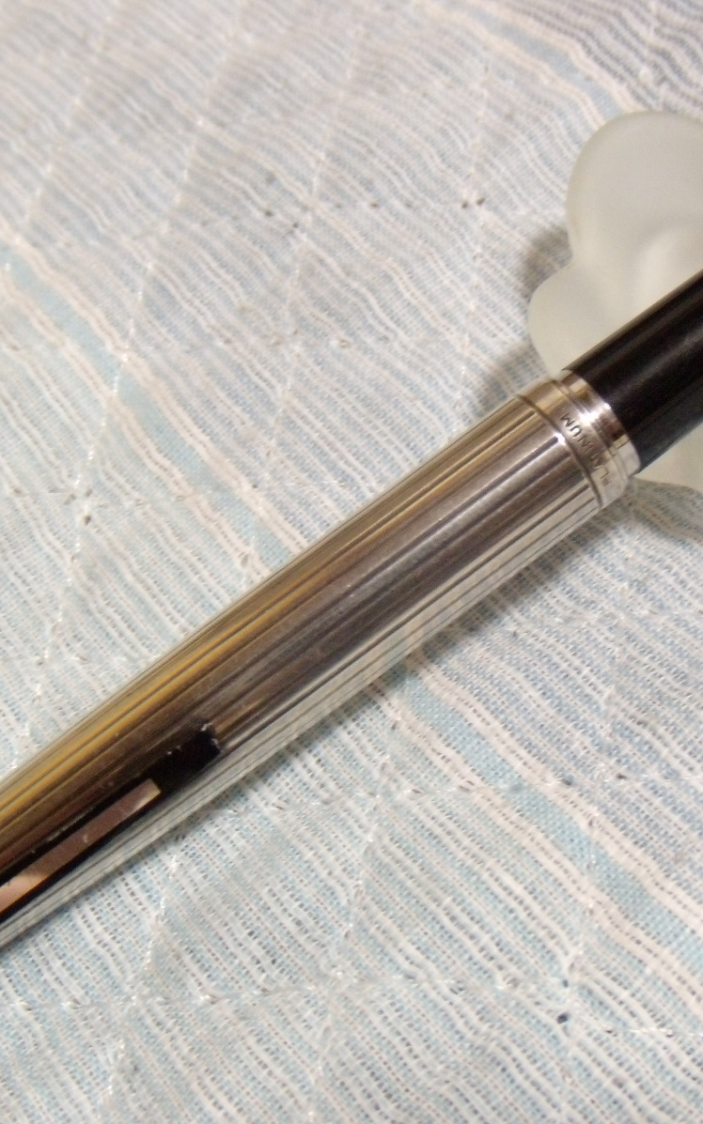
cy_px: 562
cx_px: 429
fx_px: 1564
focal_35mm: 51
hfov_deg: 25.3
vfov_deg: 39.6
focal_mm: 6.4
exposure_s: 1/13
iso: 400
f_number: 3.6
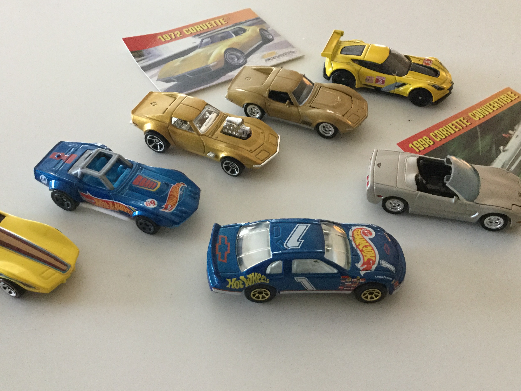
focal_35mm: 40
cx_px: 246
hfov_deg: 46.8
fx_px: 602
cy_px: 191
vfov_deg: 36.0
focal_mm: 3.3
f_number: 2.4
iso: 200
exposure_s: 1/30
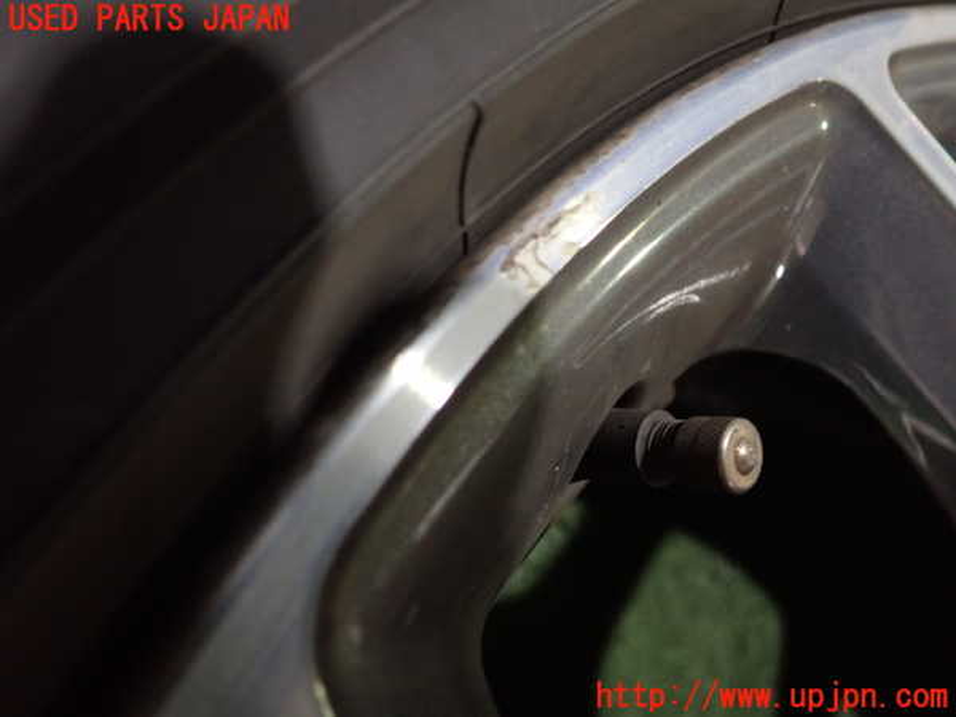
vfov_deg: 46.8
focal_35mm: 30
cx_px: 478
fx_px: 829
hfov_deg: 60.0
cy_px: 358
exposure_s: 1/30
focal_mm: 5.4
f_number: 2.3
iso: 640
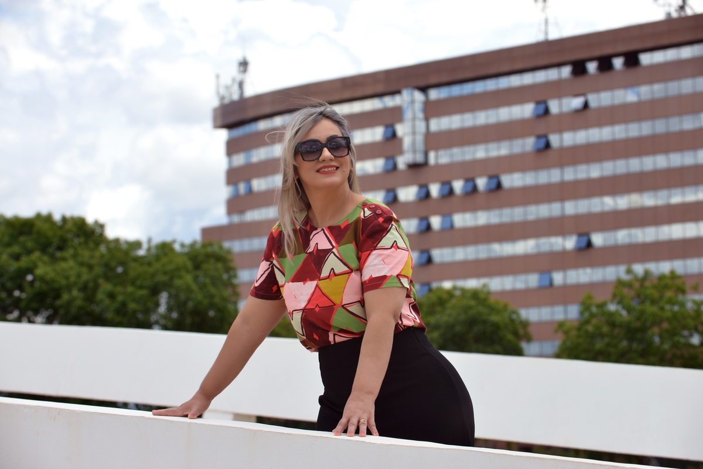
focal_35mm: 130
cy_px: 234
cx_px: 352
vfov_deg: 10.6
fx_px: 2539
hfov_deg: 15.8
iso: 560
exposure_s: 1/1000
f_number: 13
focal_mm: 130
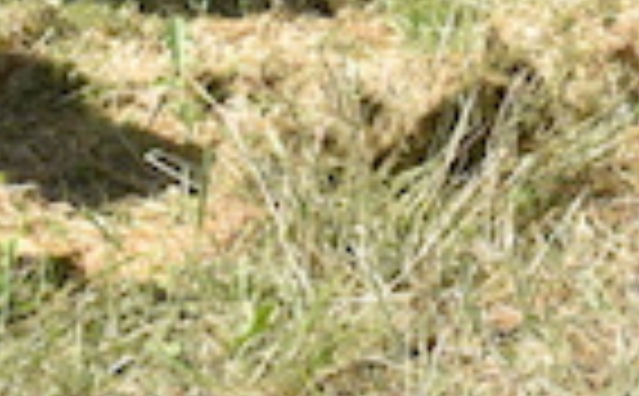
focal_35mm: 236
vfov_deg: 5.2
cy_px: -806
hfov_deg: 8.9
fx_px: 4100
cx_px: -22
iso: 250
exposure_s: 1/250
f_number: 8
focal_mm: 32
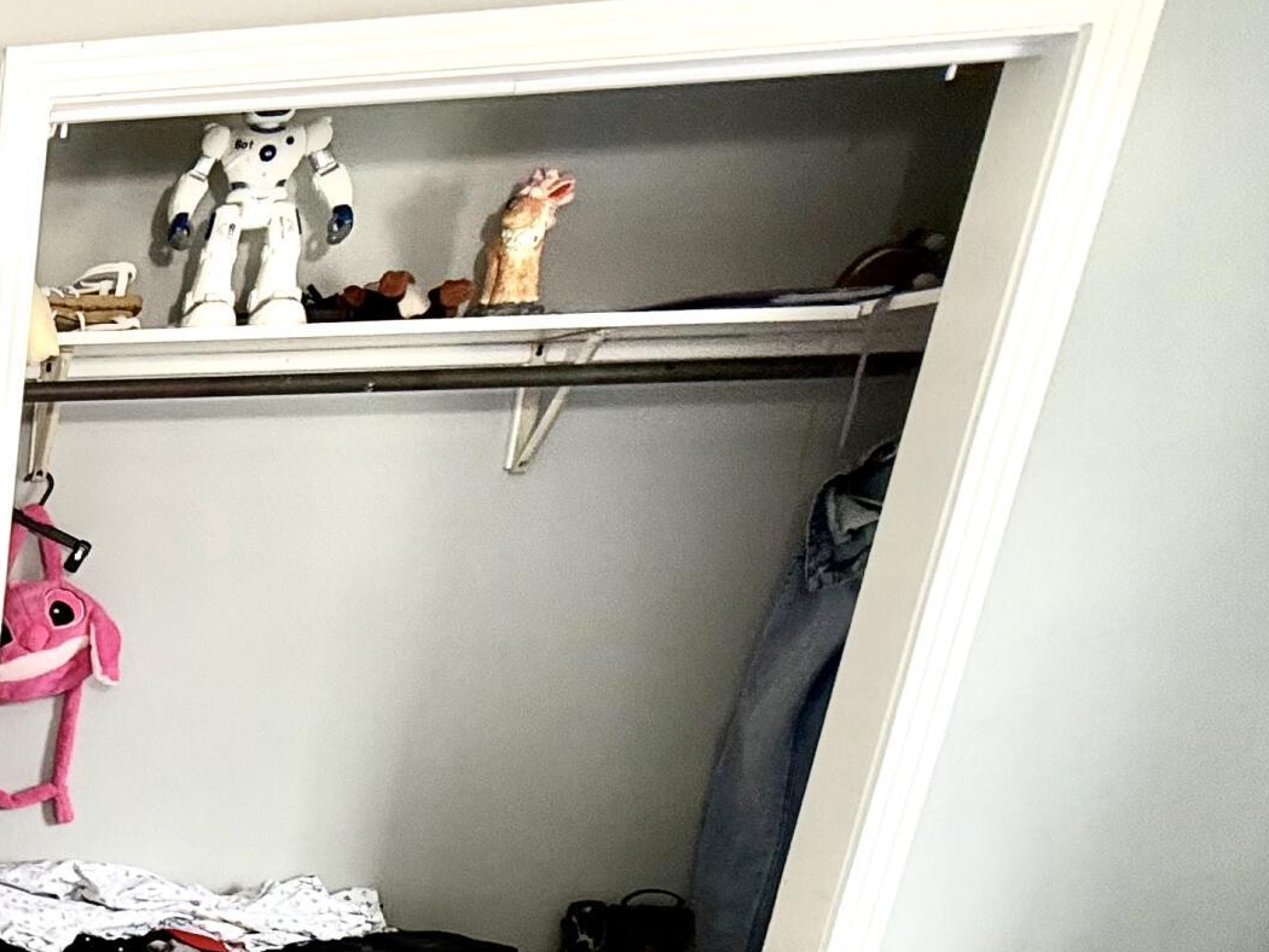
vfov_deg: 32.6
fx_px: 1467
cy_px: 983
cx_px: -520
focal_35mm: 40
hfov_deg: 31.1
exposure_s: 1/99
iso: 100
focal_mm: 2.22
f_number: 2.2
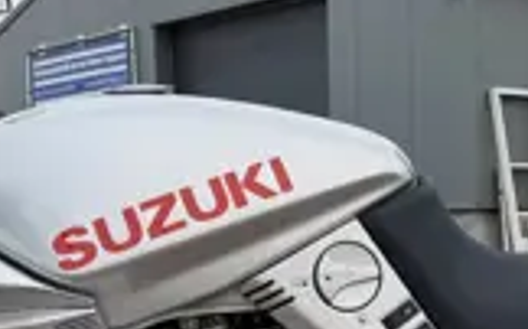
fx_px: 1352
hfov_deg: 22.1
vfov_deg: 13.7
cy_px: 309
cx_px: 280
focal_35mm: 94
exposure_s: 1/695
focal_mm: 6.76
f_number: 1.78
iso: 80
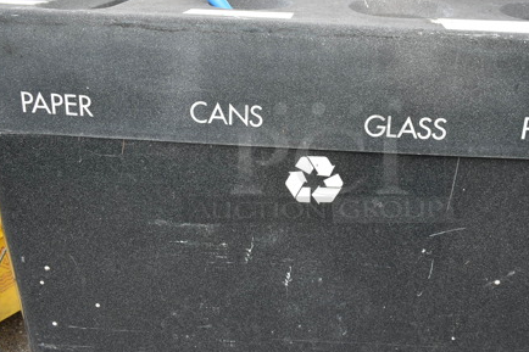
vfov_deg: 35.0
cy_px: 158
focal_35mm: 38
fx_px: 558
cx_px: 318
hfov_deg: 50.4
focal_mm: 18
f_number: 5
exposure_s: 1/100
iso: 100
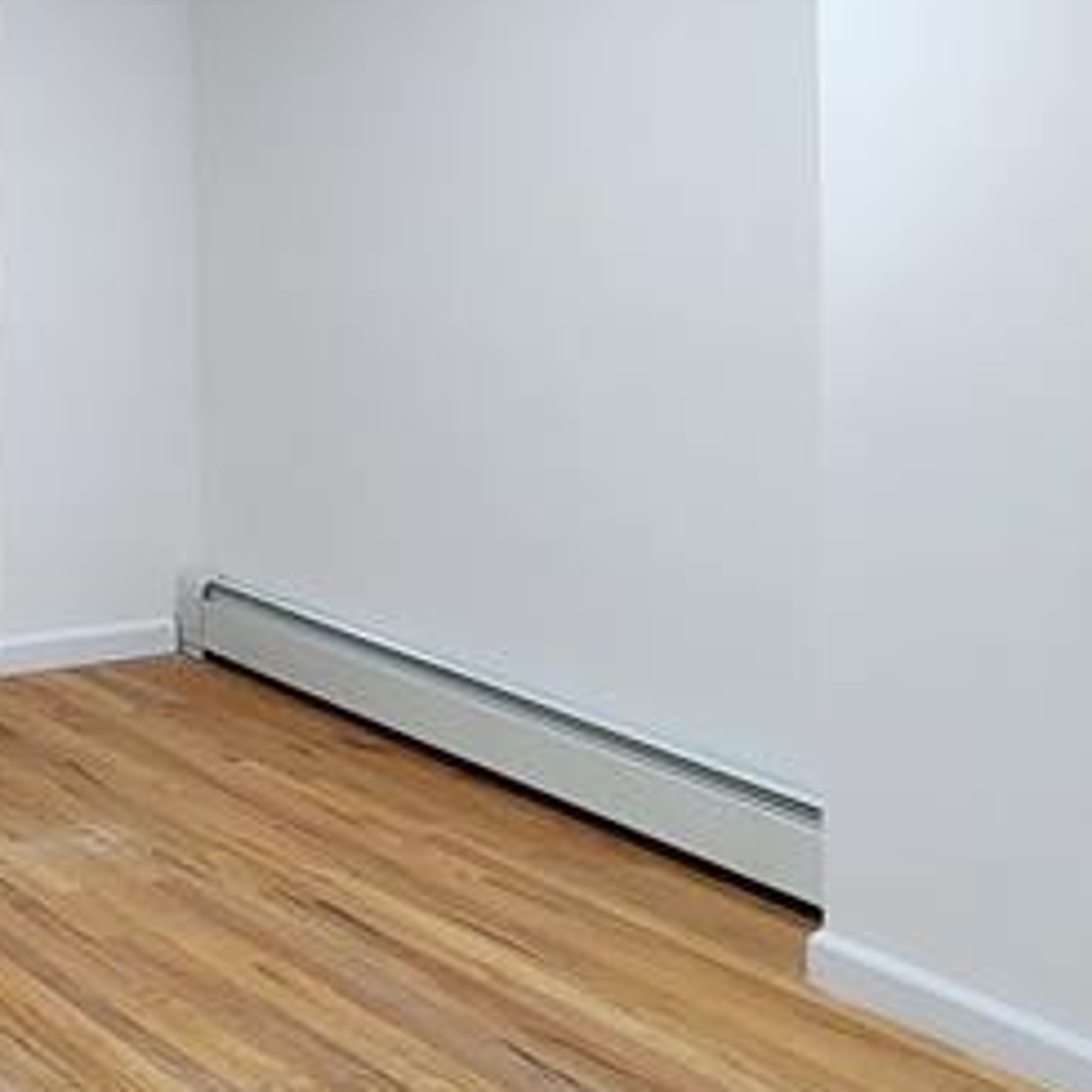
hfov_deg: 25.4
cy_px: 147
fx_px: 1713
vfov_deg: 33.8
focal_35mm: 48
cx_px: -597
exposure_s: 1/60
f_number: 2.2
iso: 320
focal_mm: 2.2
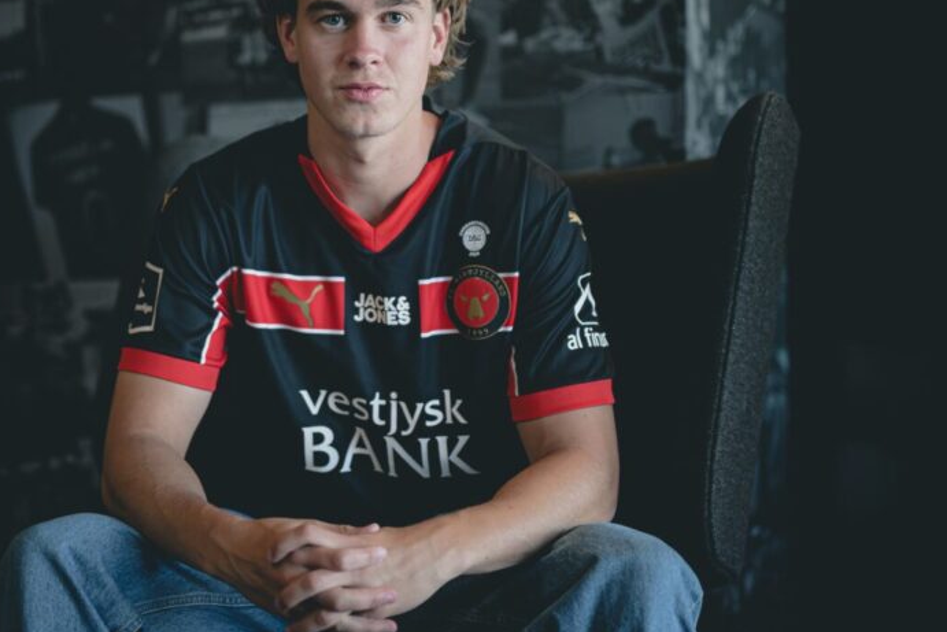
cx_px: 339
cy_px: 226
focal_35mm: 74
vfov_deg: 18.4
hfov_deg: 27.2
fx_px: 1947
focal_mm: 50
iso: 2500
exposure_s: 1/3200
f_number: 1.4
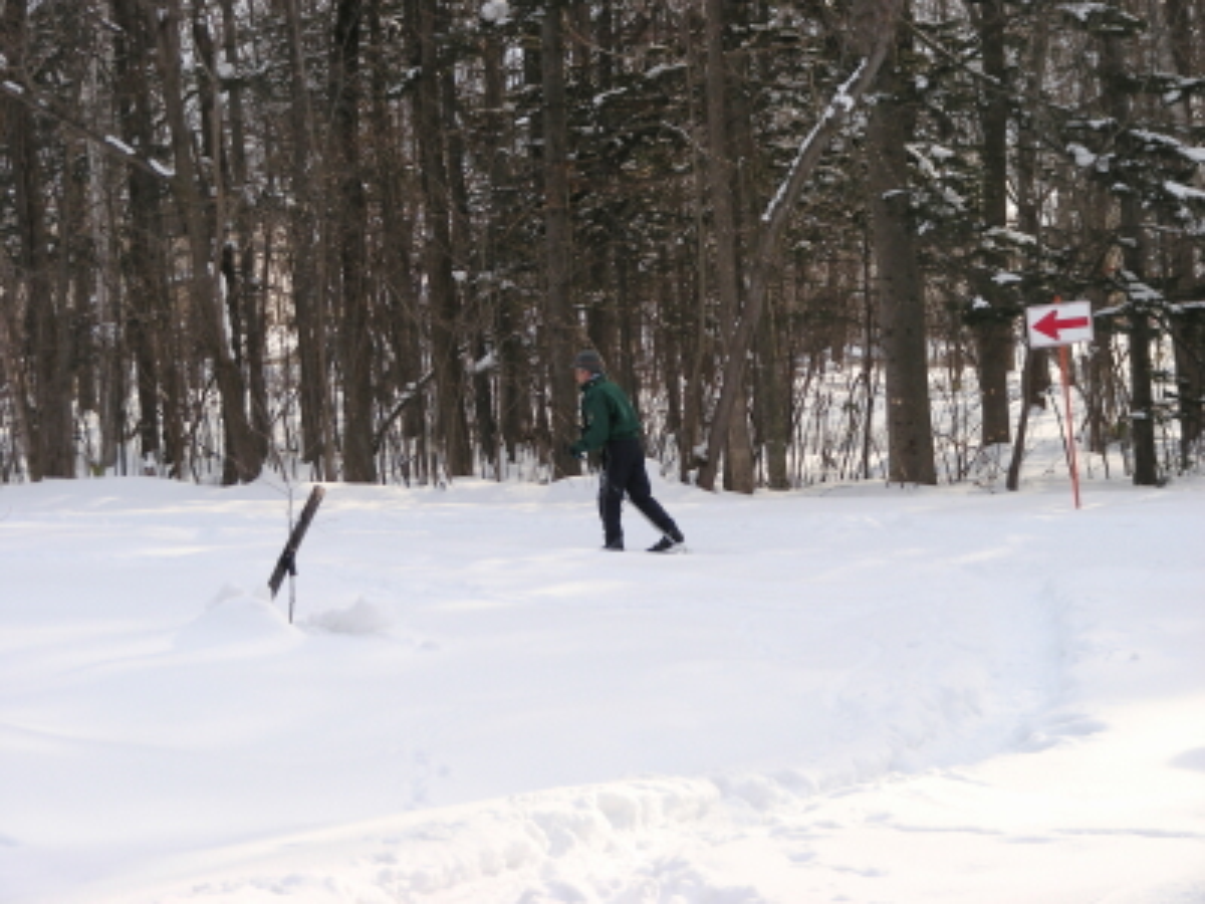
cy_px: 452
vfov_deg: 13.1
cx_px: 602
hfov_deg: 17.4
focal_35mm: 113
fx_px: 3934
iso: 50
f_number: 3.5
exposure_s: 1/184
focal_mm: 18.9
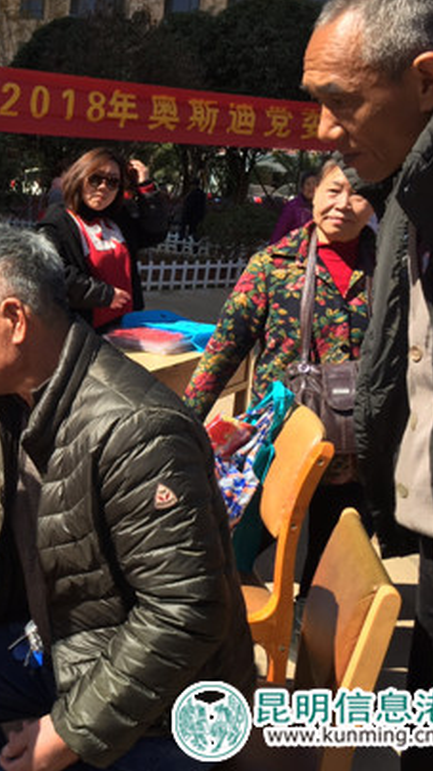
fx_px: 878
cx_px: -48
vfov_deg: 47.4
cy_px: 387
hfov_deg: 25.6
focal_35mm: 43
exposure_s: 1/1068
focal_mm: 4.15
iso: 32
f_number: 2.2
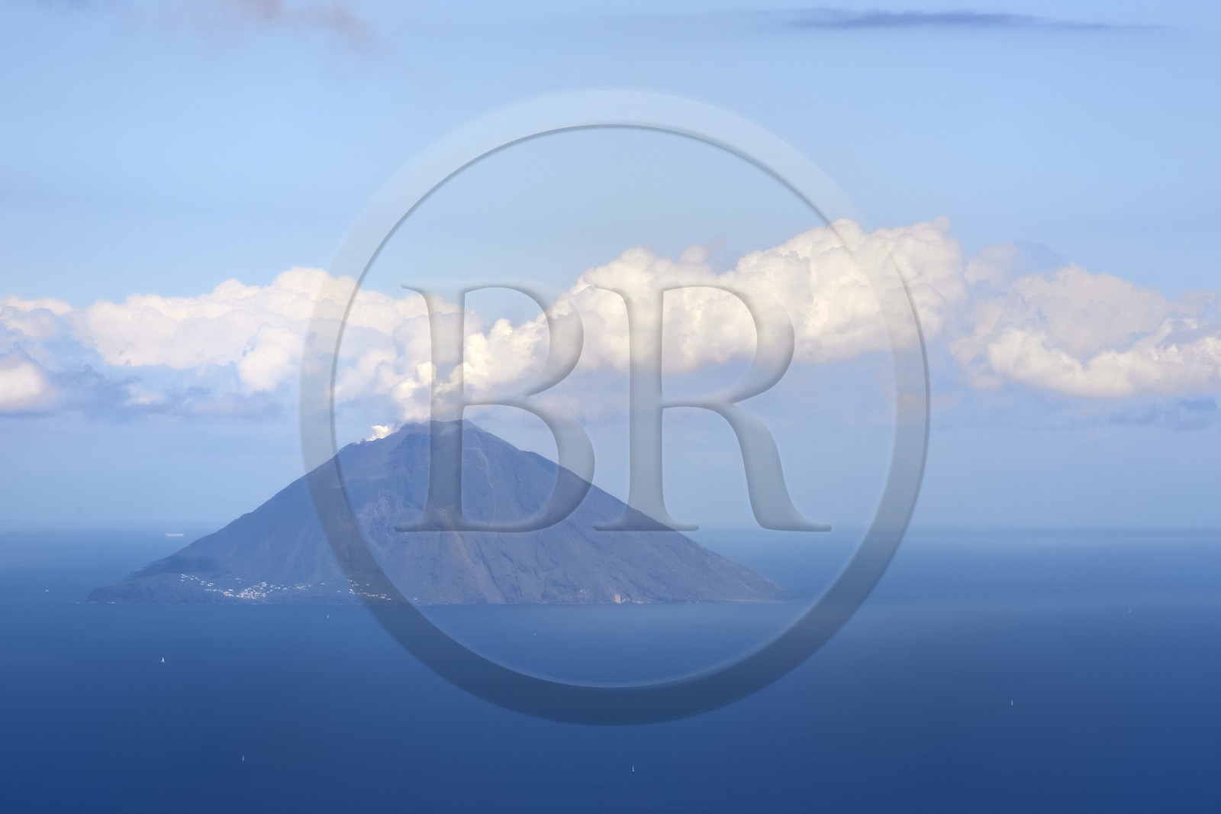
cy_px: 407
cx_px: 610
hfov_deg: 10.3
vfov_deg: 6.9
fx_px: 6781
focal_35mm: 200
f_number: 13
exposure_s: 1/500
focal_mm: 200
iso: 200
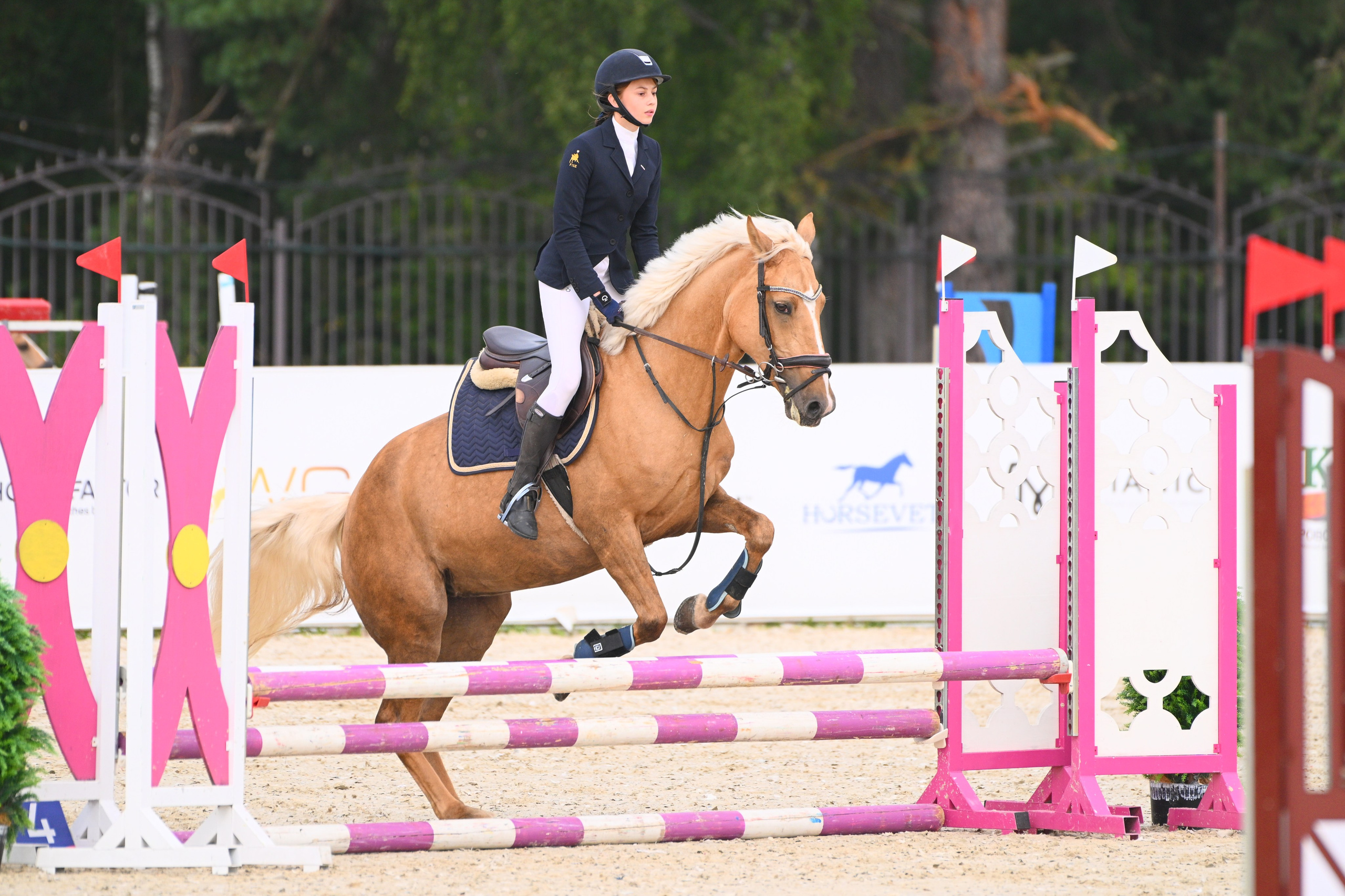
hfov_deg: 5.3
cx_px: 672
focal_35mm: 390
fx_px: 14565
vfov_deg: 3.5
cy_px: 448
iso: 800
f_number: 5.6
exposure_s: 1/2000
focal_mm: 390
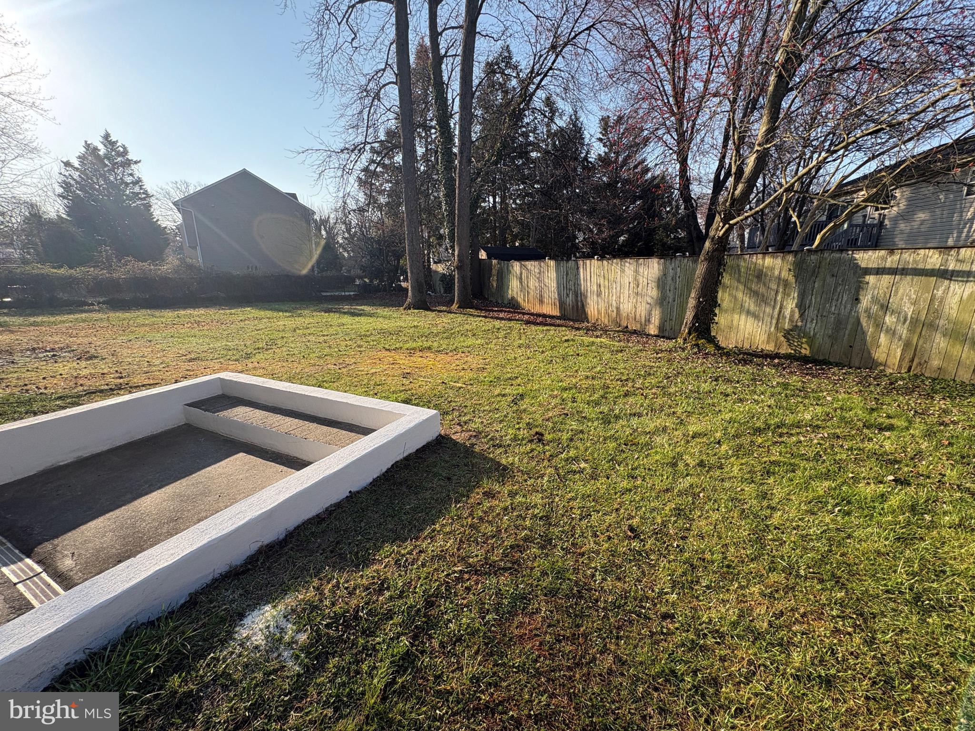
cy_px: 366
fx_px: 394
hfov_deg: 102.1
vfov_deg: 85.7
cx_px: 488
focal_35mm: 14
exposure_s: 1/518
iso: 40
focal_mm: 2.22
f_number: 2.2
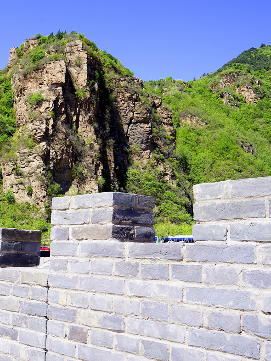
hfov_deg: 32.8
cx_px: 115
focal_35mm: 44
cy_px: 180
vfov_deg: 43.0
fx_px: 459
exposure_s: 1/125
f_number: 8
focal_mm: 30
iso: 100
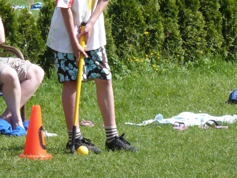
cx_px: 111
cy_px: 5
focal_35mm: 341
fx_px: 2335
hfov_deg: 5.8
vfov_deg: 4.4
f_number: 4.5
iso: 100
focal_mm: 36.6
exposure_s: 1/320
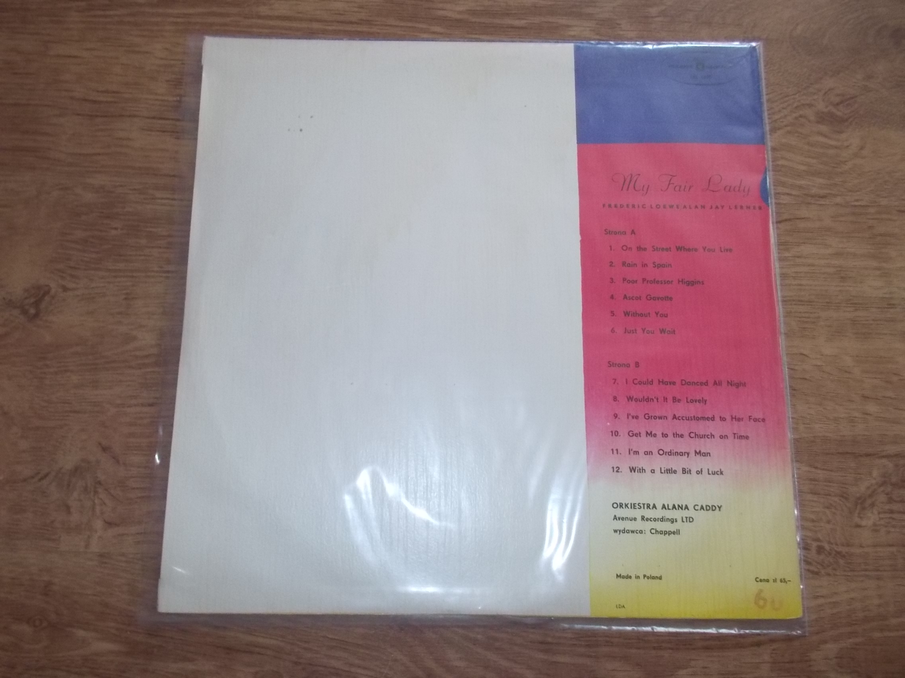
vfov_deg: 48.2
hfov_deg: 61.7
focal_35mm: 29
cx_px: 452
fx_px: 758
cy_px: 339
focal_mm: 4.1
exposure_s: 1/30
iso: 320
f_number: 3.3
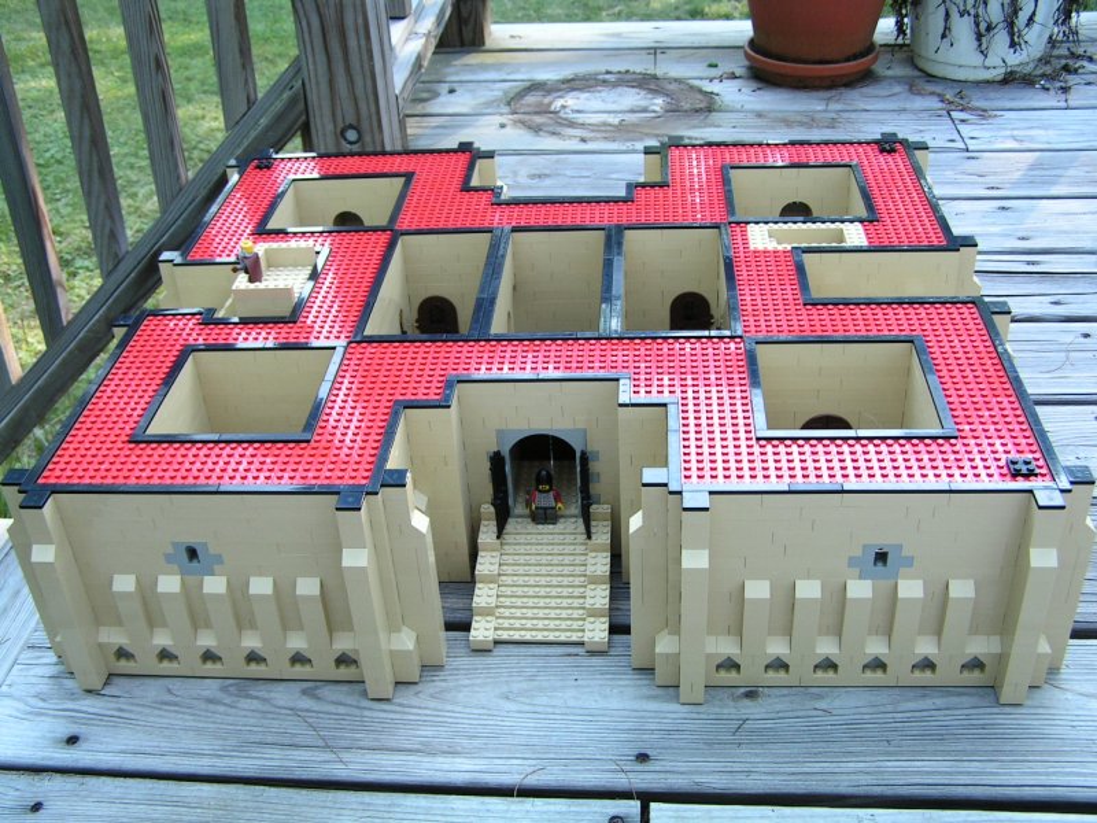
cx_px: 548
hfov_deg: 49.0
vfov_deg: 37.7
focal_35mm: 38
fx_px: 1204
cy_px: 412
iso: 50
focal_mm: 6.3
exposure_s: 1/50
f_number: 3.2
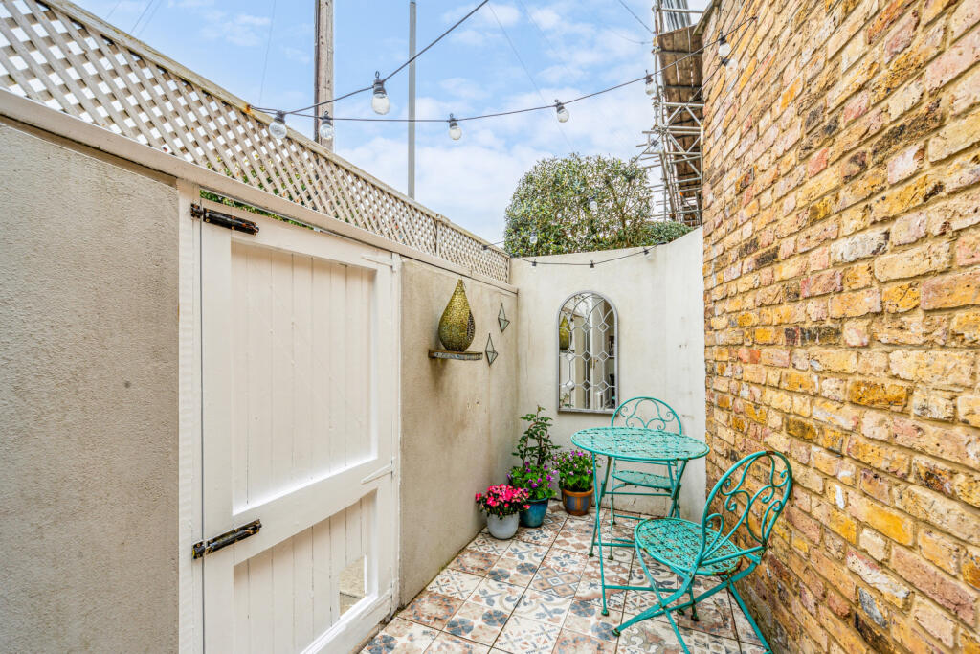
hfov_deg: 96.7
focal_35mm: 16
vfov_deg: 73.8
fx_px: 436
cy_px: 327
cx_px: 490
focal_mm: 16
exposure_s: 1/160
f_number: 11
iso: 400
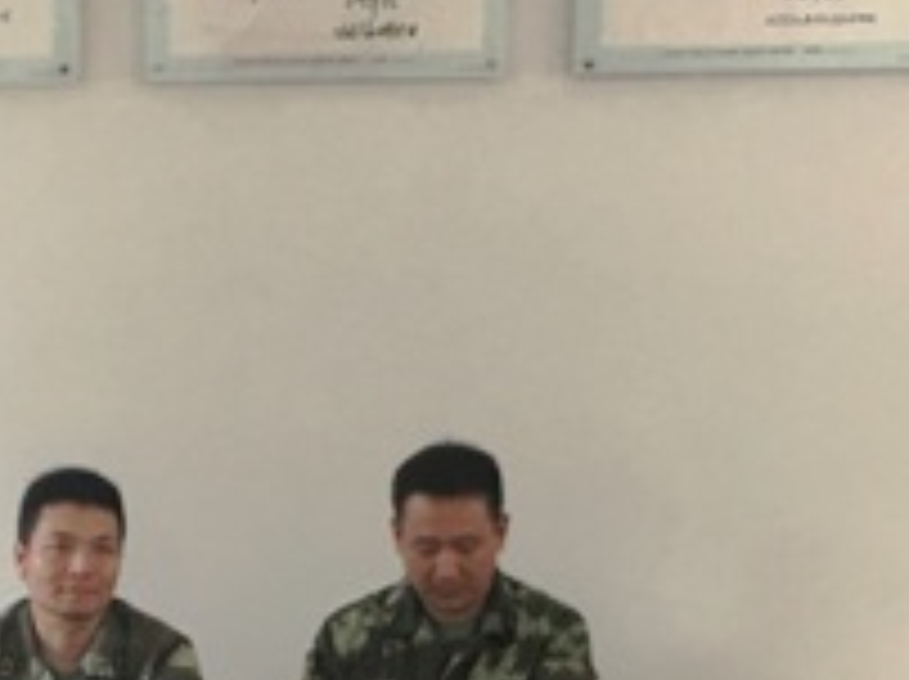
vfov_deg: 12.4
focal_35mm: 115
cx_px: 90
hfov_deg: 16.9
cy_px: 946
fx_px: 3016
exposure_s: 1/33
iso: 50
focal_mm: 4.15
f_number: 2.2
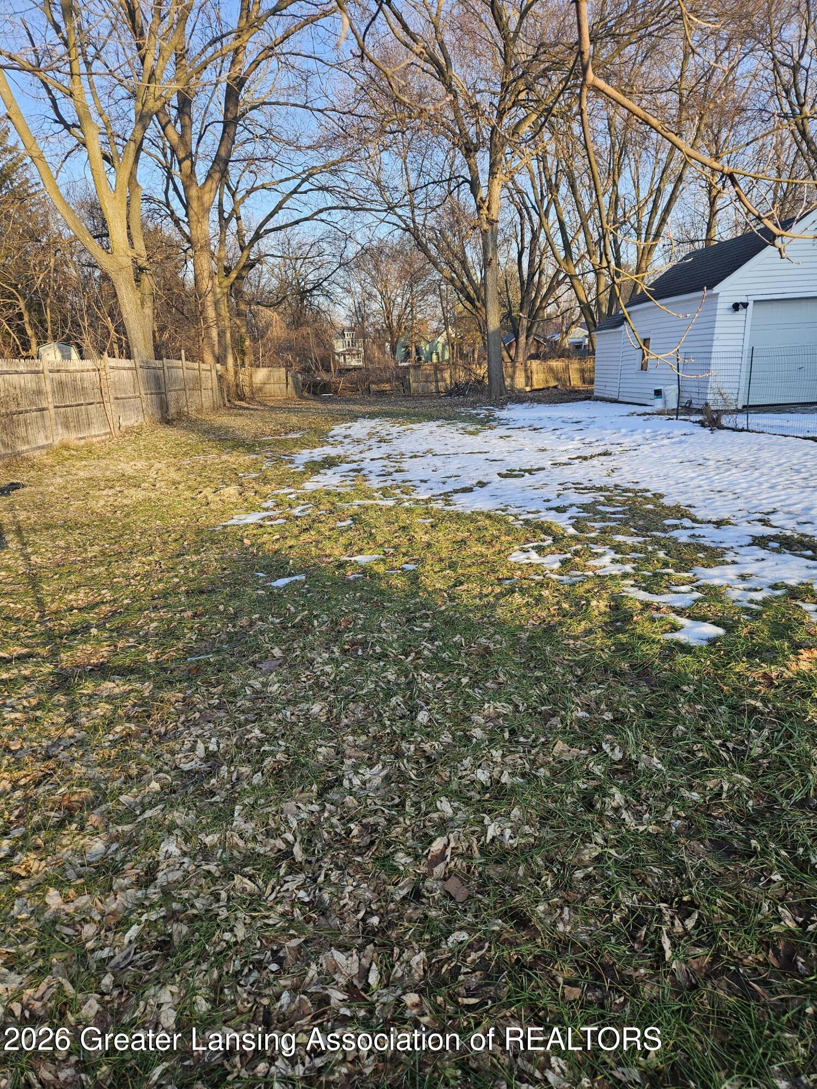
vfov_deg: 73.9
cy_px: 544
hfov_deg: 58.9
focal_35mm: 23
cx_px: 408
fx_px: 724
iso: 25
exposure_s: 1/274
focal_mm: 5.4
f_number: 1.8
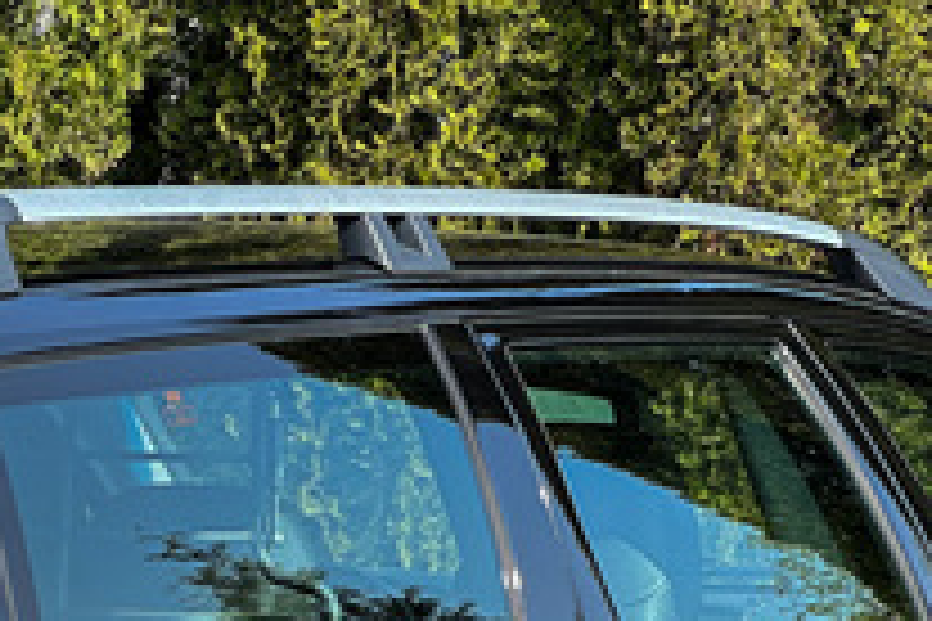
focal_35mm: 232
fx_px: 6006
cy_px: 950
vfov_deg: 5.9
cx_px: -347
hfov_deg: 8.7
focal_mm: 9
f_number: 2.8
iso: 32
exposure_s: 1/213
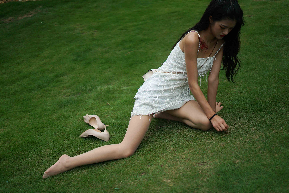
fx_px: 402
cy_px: 96
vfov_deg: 27.0
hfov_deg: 39.6
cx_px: 144
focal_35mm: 50
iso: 250
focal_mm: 50
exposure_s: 1/8000
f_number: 1.8
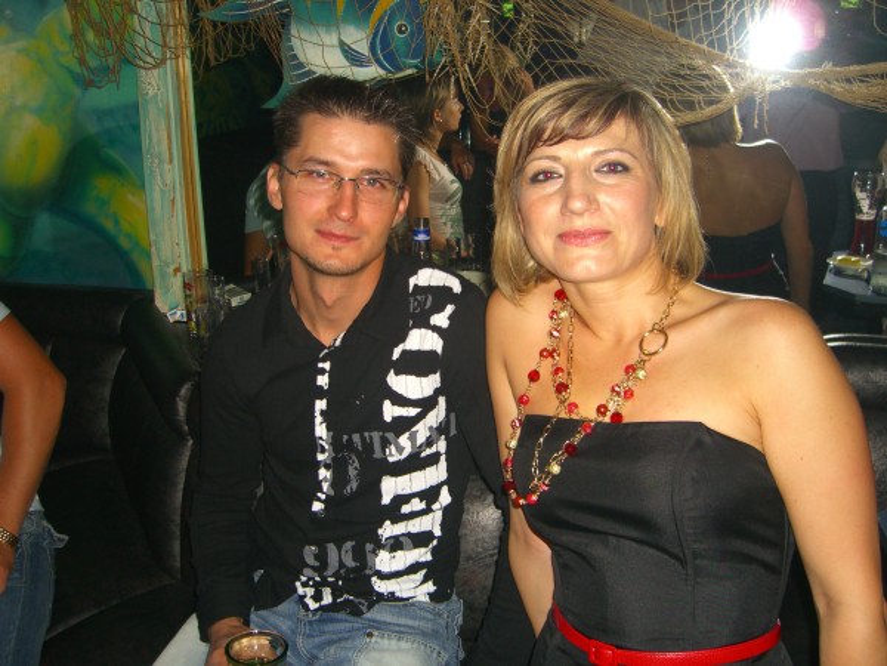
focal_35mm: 38
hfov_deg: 49.0
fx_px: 974
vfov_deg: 37.7
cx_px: 444
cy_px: 333
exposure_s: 1/60
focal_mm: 7.9
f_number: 2.8
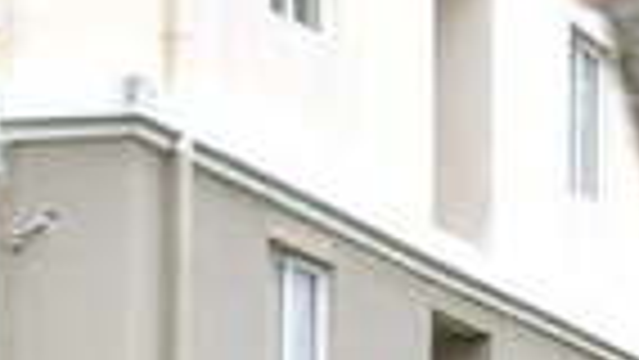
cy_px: 740
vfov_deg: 5.6
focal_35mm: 212
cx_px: 1004
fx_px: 3593
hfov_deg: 9.8
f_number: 6.3
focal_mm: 32
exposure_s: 1/160
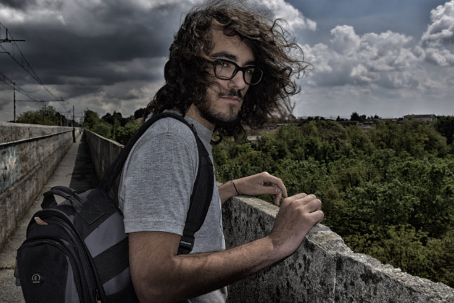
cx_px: 202
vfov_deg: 34.2
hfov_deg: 49.4
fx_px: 492
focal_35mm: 39
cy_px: 139
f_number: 10
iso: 100
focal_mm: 22
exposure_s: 1/200
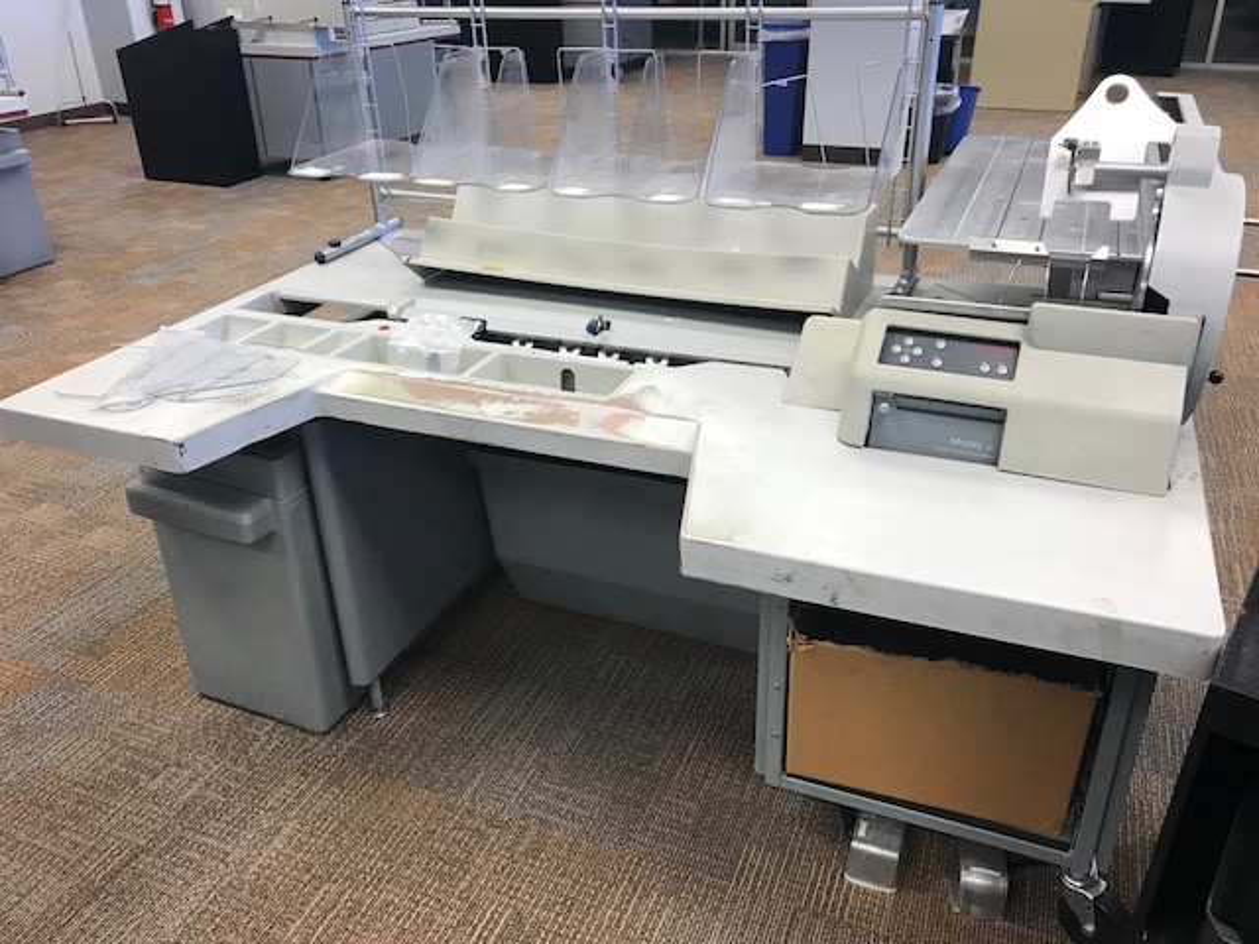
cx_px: 630
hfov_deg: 63.4
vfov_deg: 49.7
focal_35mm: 28
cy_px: 472
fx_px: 1018
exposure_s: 1/30
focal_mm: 3.99
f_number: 1.8
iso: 20
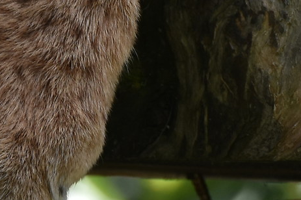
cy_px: -171
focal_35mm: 3112
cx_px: 419
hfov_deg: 0.7
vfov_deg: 0.4
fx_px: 26000
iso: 140
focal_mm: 400
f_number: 8
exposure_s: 1/160
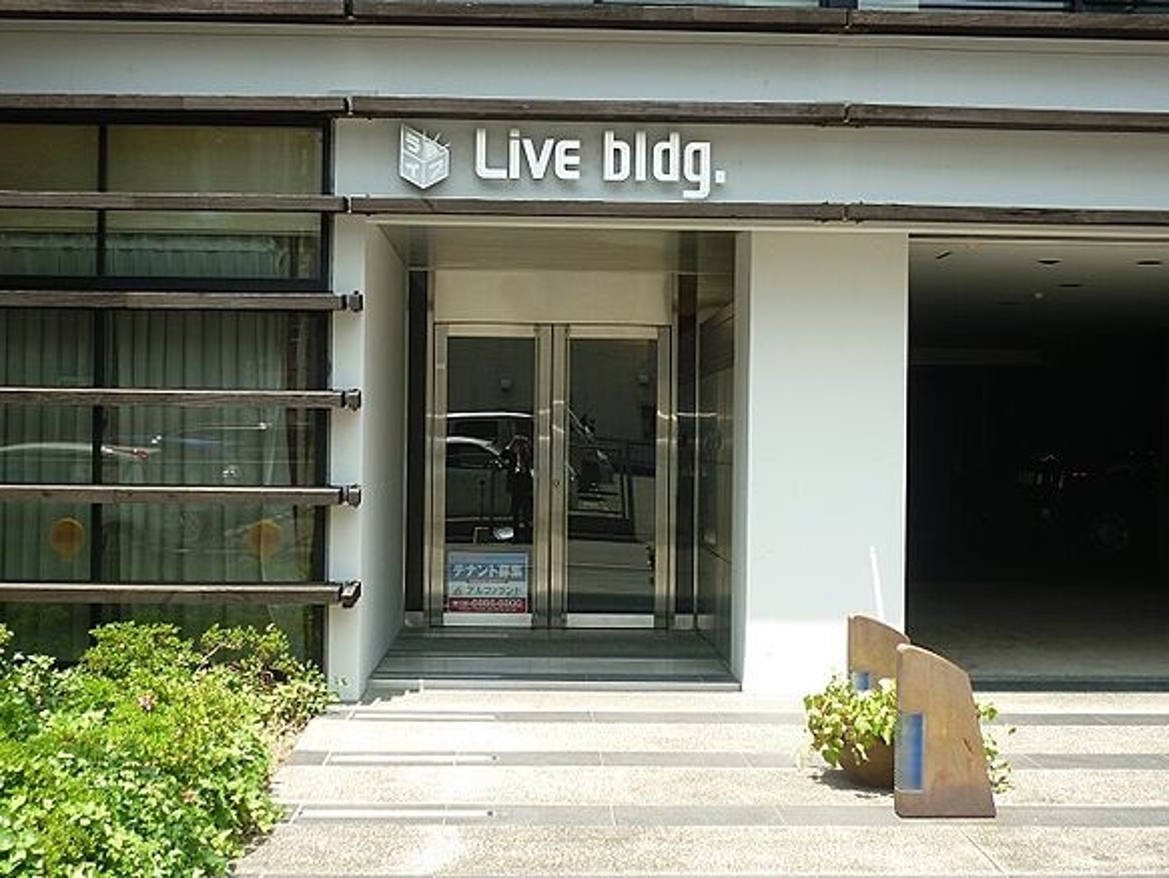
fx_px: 1926
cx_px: 564
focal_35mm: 57
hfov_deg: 33.8
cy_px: 401
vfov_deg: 25.7
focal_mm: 8.6
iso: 80
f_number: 3.3
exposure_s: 1/250
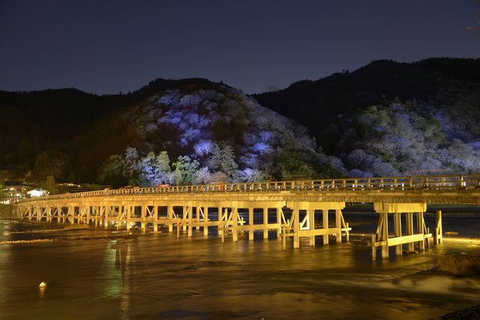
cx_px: 240
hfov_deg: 55.8
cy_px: 160
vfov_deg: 38.9
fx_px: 453
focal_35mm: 34
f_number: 5.6
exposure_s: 2
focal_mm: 34
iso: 400
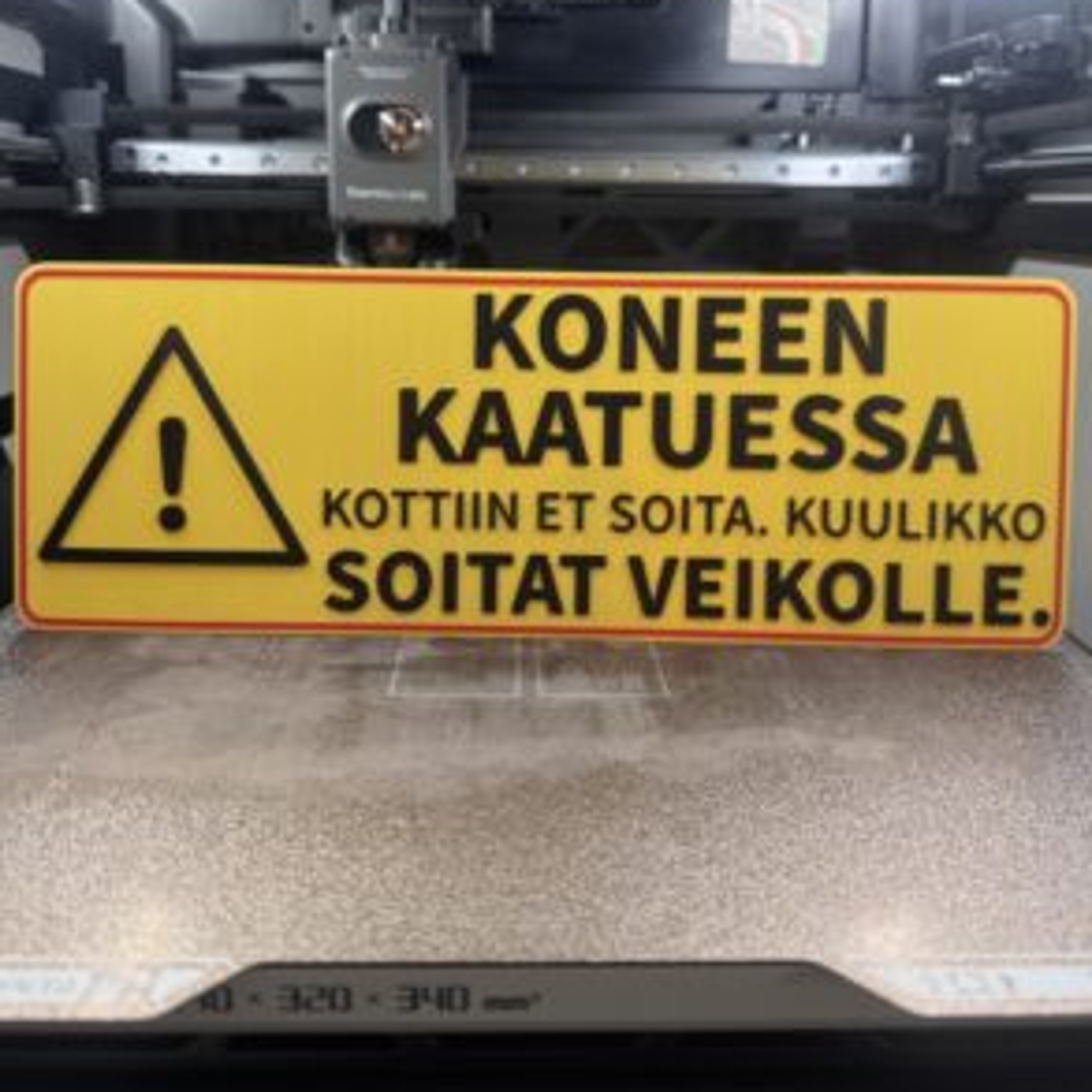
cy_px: 451
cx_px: 548
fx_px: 1035
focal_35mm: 29
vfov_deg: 55.3
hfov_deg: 55.6
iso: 200
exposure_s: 1/76
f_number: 1.78
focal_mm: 6.76
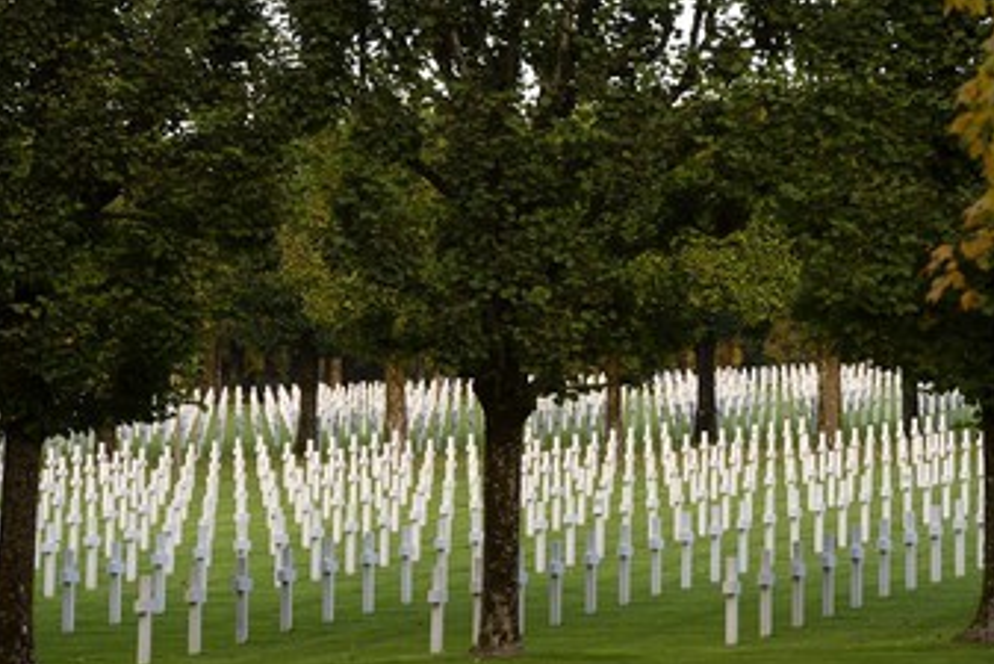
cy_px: 354
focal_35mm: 249
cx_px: 498
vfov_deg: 5.5
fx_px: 6878
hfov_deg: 8.3
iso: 400
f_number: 8
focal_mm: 200
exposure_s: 1/160
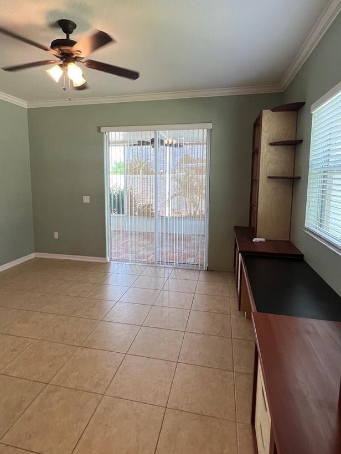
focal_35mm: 19
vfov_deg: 84.5
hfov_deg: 68.6
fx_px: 249
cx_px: 160
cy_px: 208
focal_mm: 1.57
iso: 100
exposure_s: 1/120
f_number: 1.8
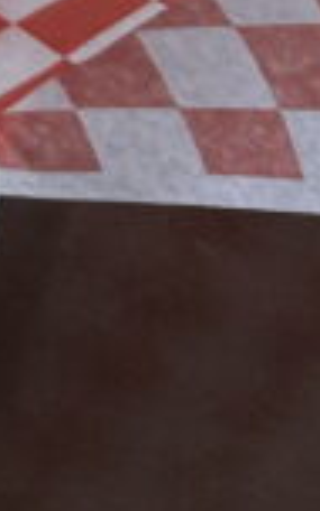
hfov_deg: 6.8
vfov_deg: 10.5
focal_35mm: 171
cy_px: -713
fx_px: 2386
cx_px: -721
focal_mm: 6.86
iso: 80
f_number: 1.78
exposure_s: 1/246
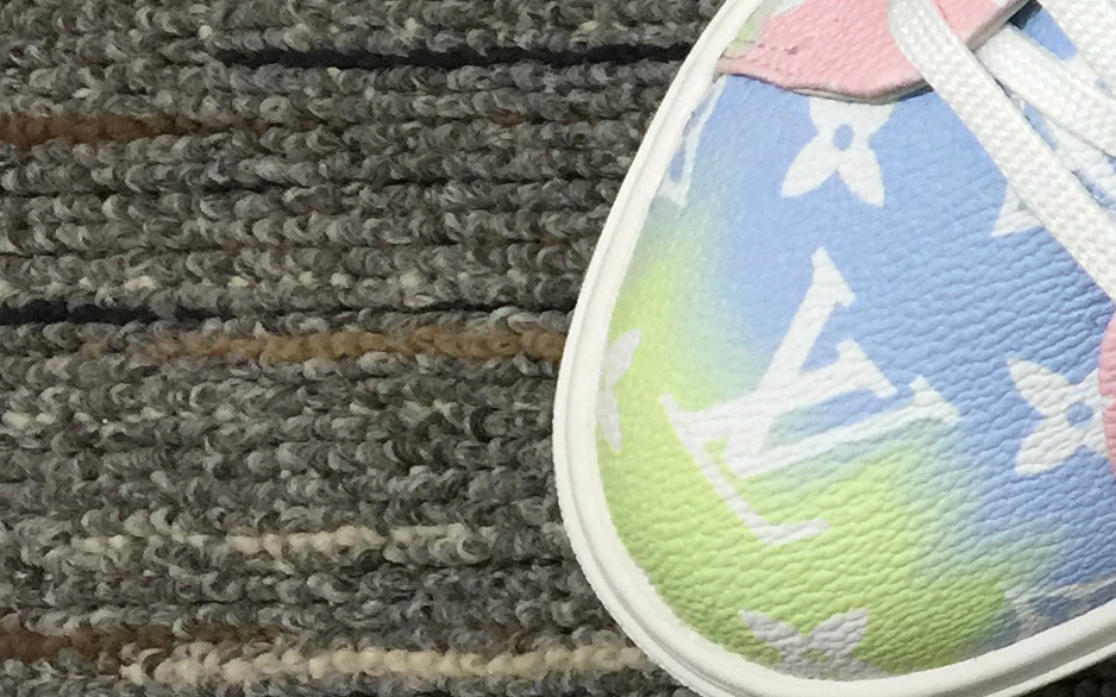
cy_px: 36
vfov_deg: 12.1
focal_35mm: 107
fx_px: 3254
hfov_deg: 17.1
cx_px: 1801
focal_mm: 4.15
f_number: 2.2
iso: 64
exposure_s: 1/33
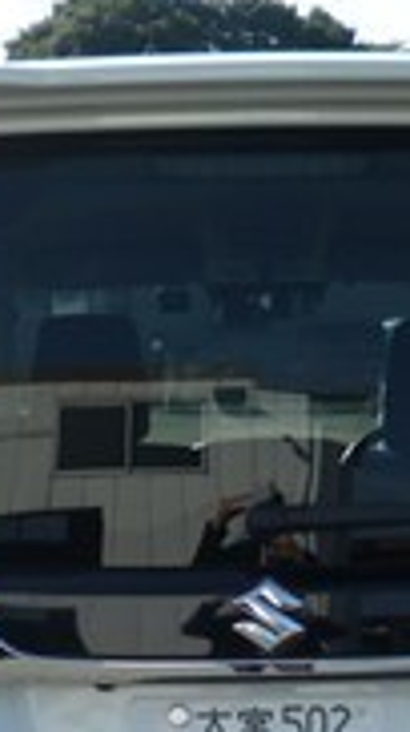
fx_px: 1783
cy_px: 603
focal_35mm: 92
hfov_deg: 13.1
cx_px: 265
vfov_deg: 22.8
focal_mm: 4.3
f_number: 2.8
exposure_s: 1/1300
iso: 100
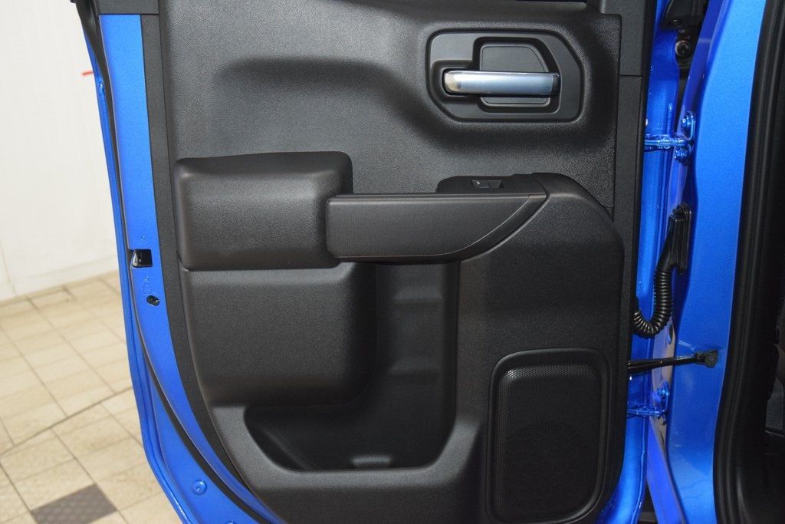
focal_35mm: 38
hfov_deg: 51.3
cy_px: 262
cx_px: 392
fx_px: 818
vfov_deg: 35.5
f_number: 3.8
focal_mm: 25
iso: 3200
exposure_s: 1/125
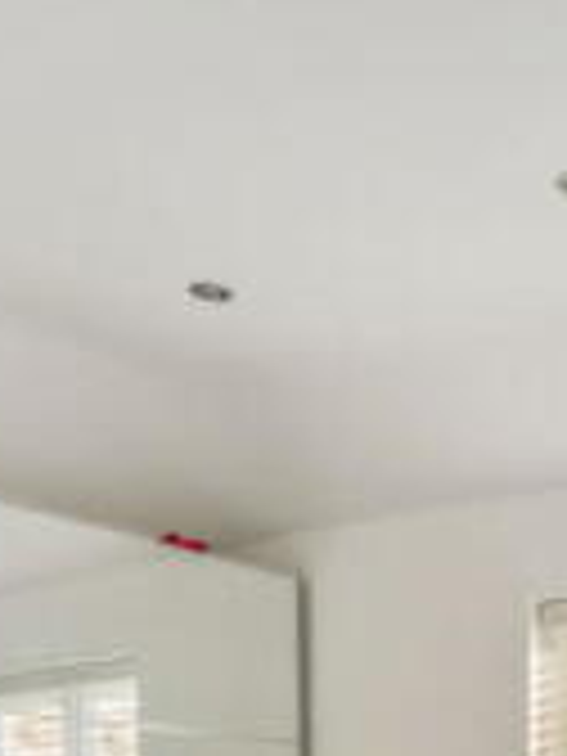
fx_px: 1310
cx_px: 830
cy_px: 866
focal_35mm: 60
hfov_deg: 21.0
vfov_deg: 28.7
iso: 1600
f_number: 6.3
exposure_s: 1/50
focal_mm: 16
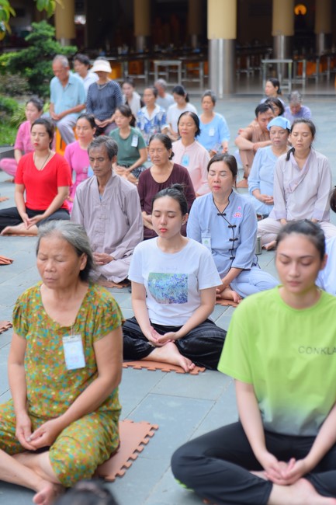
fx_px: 980
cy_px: 252
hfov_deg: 19.4
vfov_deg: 28.9
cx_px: 168
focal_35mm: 70
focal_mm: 70
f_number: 3.2
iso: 100
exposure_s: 1/200
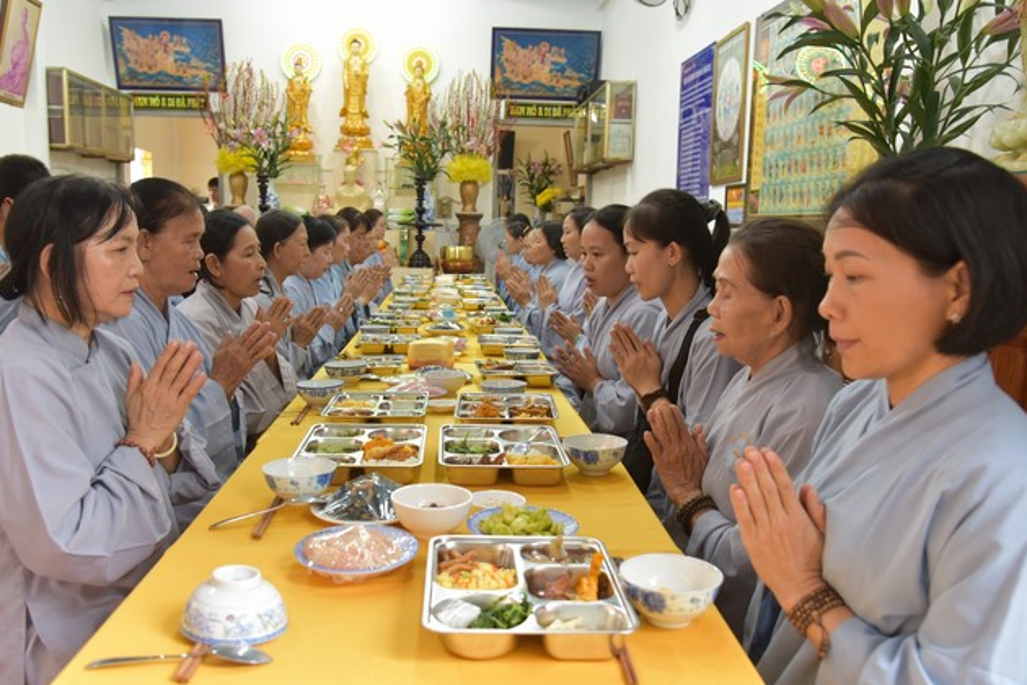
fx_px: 913
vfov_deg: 41.1
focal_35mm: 32
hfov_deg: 58.7
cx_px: 500
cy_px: 342
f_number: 5
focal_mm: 31
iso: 1600
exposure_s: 1/100
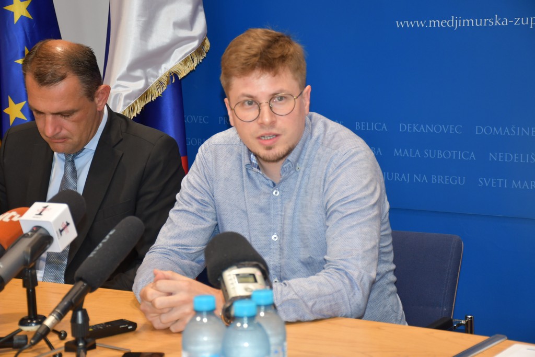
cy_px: 178
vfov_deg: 15.2
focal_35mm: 90
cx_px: 268
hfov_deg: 22.6
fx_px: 1338
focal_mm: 60
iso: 720
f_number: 5
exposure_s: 1/60
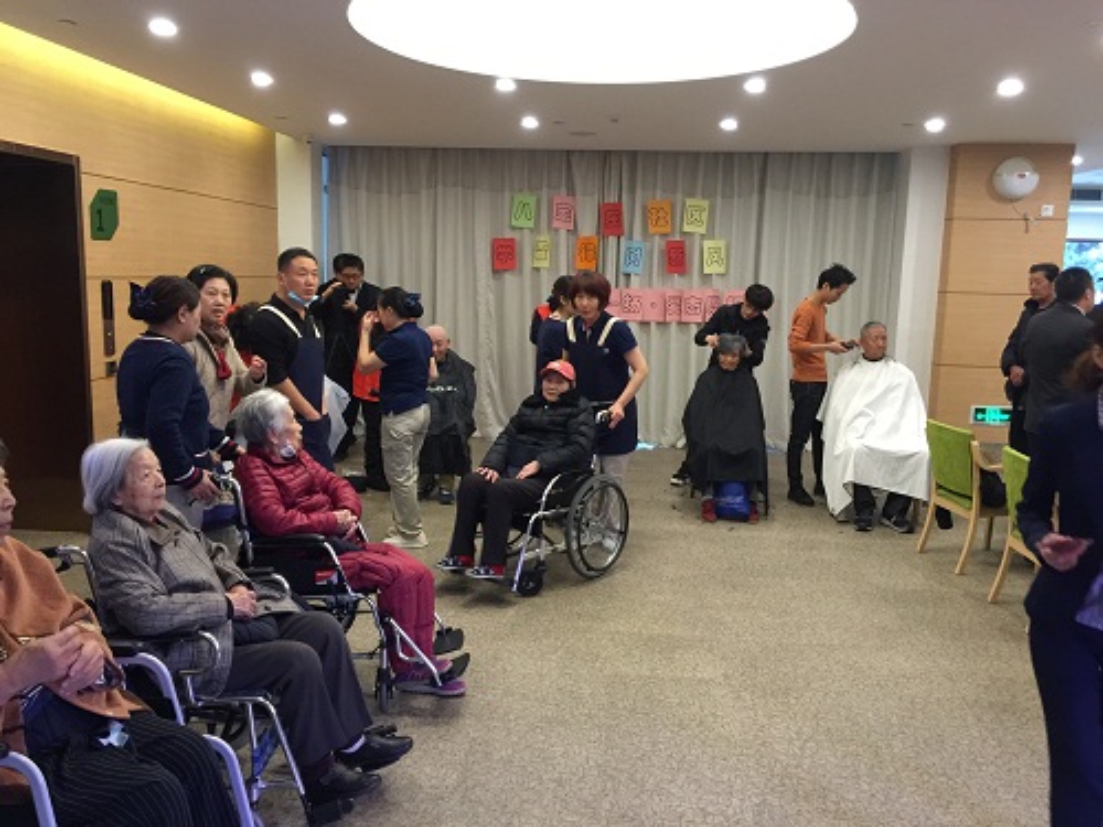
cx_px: 552
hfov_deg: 61.7
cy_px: 414
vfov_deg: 48.2
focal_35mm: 29
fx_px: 924
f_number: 2.2
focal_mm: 4.15
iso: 160
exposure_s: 1/17
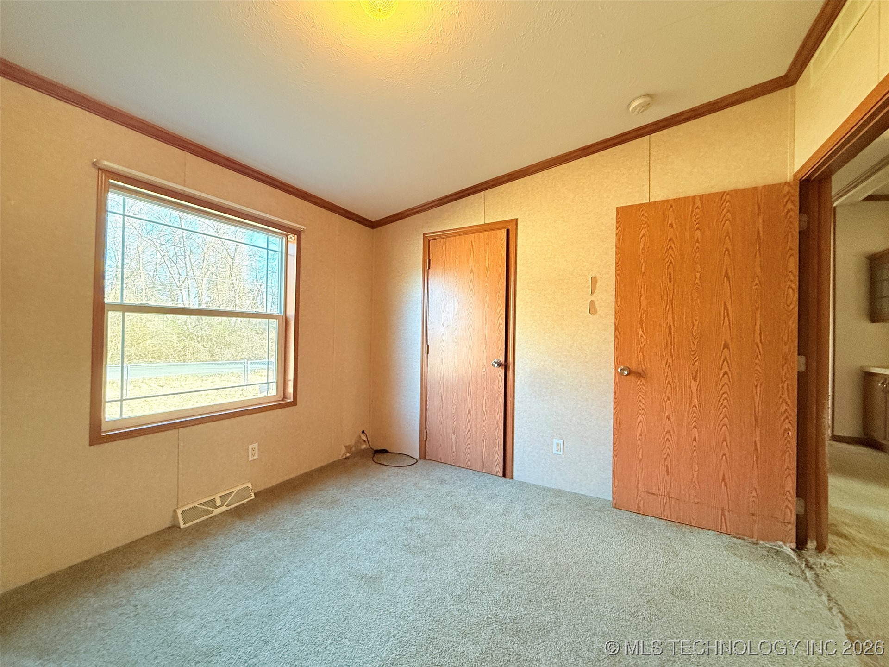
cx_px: 444
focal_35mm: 14
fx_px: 360
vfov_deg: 85.7
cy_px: 334
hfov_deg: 102.1
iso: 640
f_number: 2.2
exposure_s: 1/120
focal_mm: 2.22
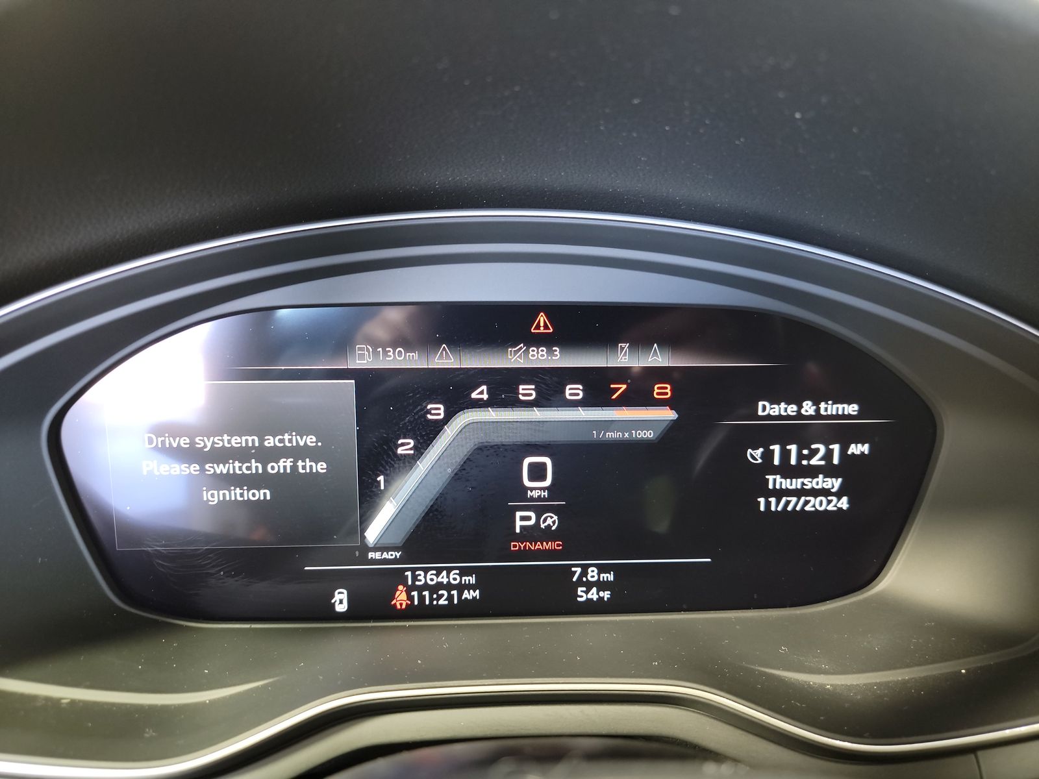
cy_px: 390
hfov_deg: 71.6
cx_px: 520
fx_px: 720
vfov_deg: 56.8
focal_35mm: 24
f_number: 1.8
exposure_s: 1/24
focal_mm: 6.7
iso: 814
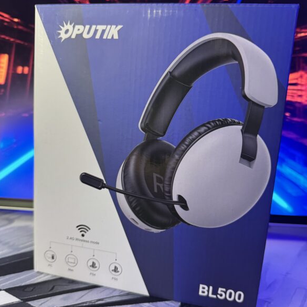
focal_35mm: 29
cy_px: 162
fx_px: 291
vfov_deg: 55.6
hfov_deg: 55.6
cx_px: 154
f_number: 1.78
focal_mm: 6.76
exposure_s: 1/60
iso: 500
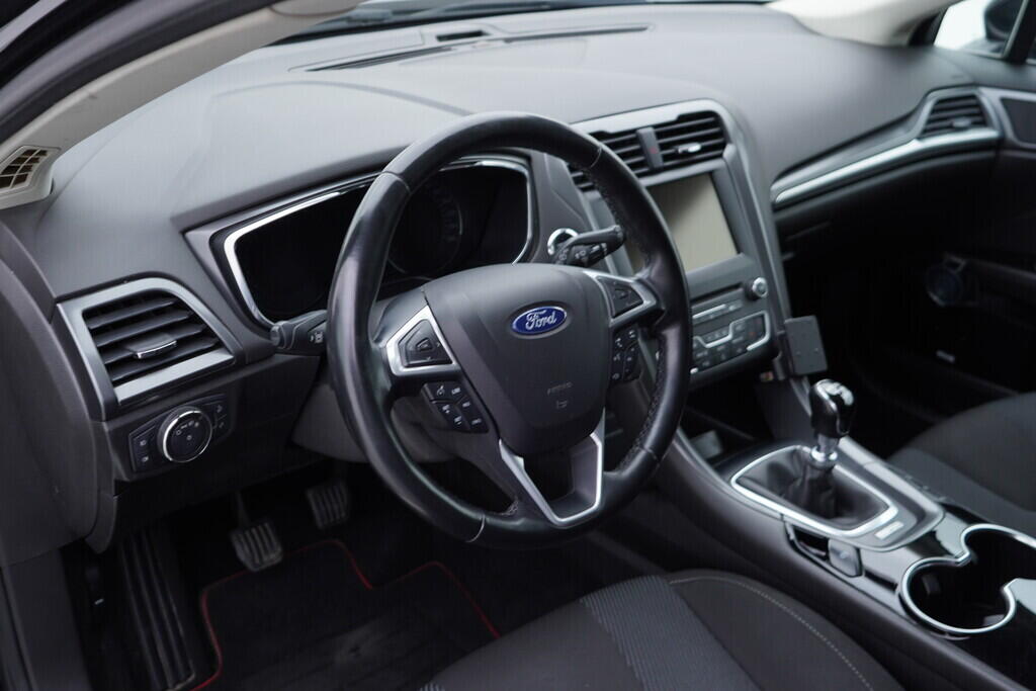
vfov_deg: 36.9
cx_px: 518
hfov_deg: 53.1
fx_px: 1036
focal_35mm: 36
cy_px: 346
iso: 125
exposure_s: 1/40
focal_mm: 24
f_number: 2.8
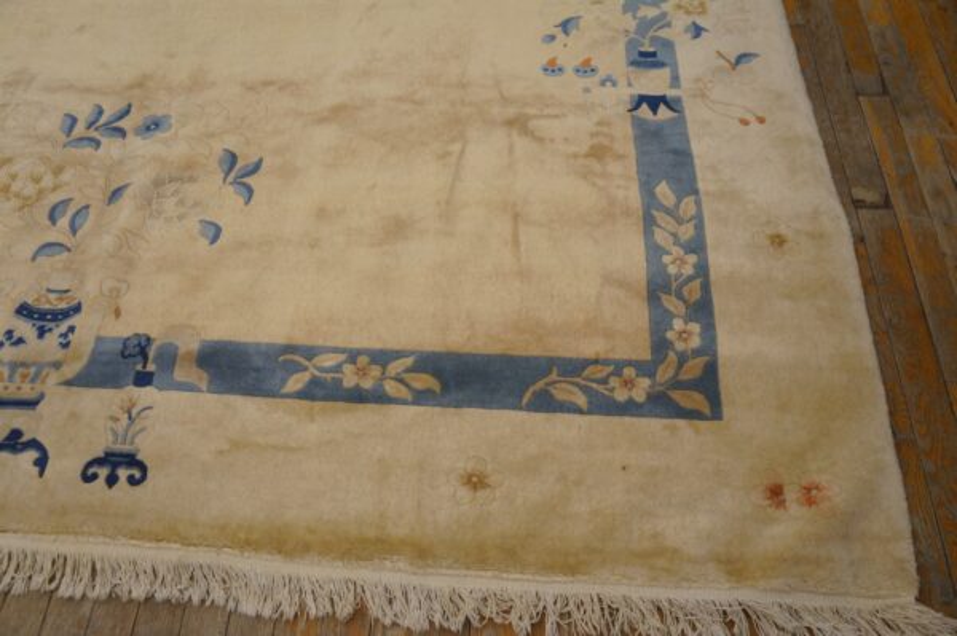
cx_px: 478
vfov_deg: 43.5
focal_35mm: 30
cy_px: 318
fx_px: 797
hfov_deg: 62.0
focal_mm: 20
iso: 400
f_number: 4
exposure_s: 1/60
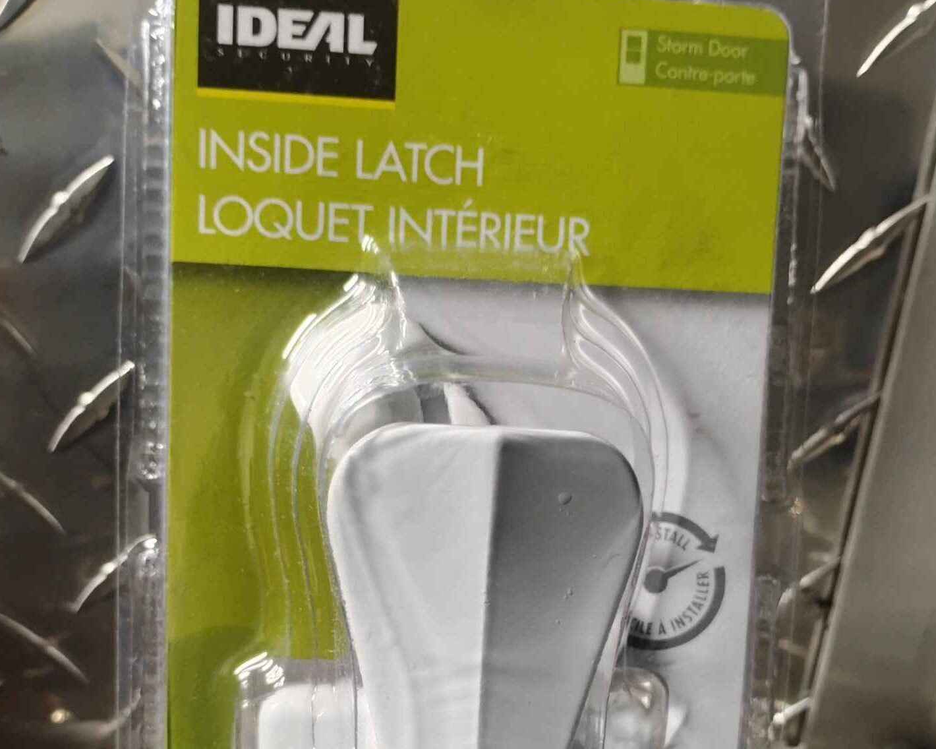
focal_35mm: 37
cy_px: 522
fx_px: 1025
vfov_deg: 39.5
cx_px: 472
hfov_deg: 49.1
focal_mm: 4.26
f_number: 1.8
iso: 1503
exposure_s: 1/40
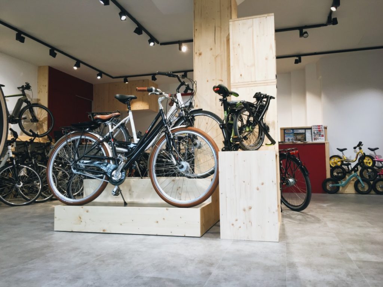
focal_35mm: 29
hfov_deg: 61.7
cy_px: 144
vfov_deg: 48.2
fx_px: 321
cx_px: 192
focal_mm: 4.15
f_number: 2.2
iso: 40
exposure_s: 1/100
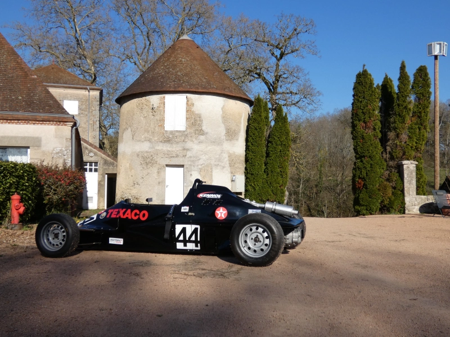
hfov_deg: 51.4
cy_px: 168
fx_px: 468
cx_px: 225
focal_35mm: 36
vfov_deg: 39.7
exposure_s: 1/800
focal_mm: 6.5
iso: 80
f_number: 4
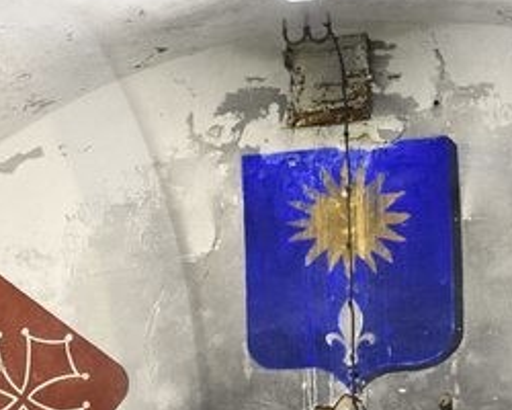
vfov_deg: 10.6
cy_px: 458
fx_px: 2182
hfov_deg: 11.5
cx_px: -643
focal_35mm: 144
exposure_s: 1/125
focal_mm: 24
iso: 3200
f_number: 5.6
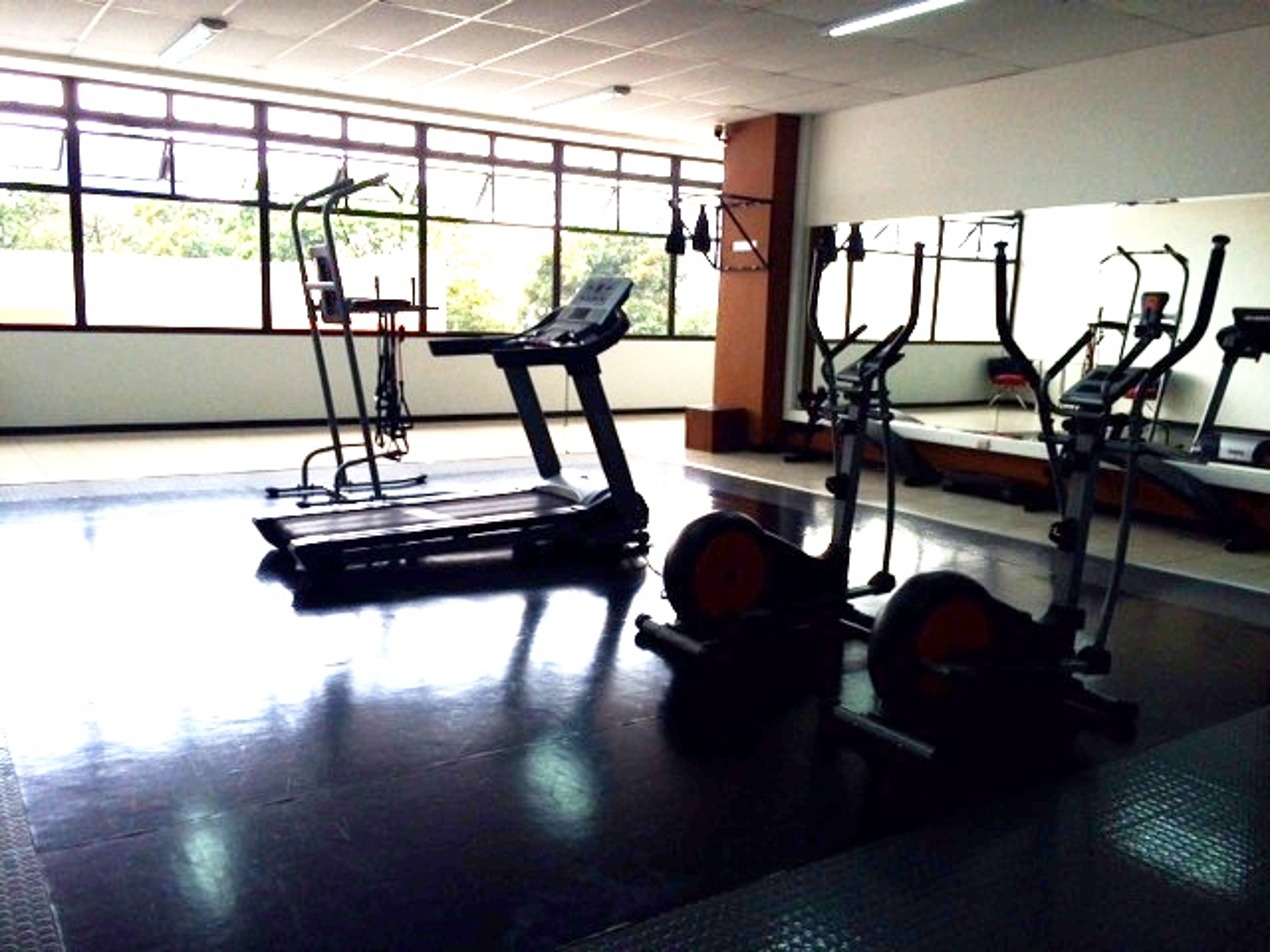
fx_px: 1064
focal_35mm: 29
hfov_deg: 61.7
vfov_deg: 48.2
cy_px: 476
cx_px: 635
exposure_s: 1/120
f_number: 2.2
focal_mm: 4.15
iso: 40
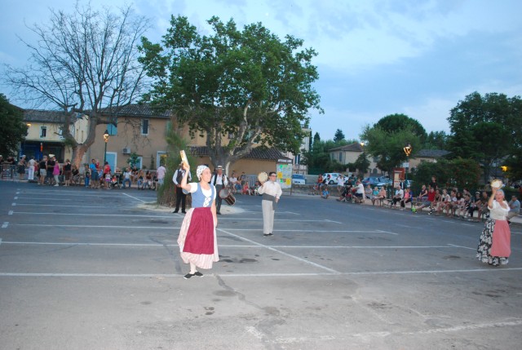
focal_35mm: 27
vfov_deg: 48.1
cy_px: 175
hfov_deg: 67.3
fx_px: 392
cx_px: 261
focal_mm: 18
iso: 1100
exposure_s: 1/60
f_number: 3.5
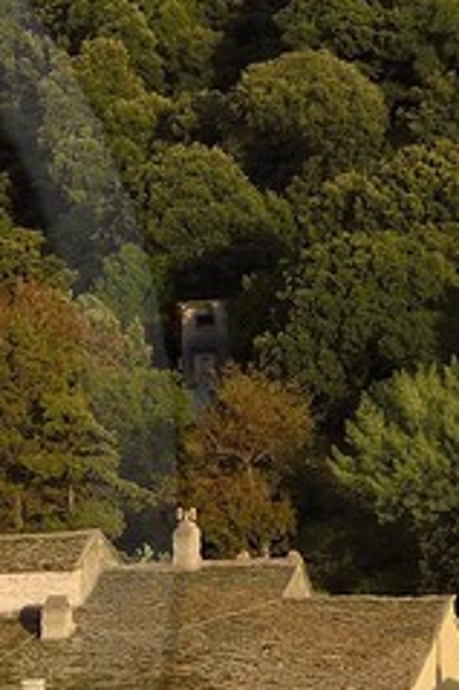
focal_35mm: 301
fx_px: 5765
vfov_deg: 6.8
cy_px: 502
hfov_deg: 4.4
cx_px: -716
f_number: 11
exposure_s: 1/160
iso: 200
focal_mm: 45
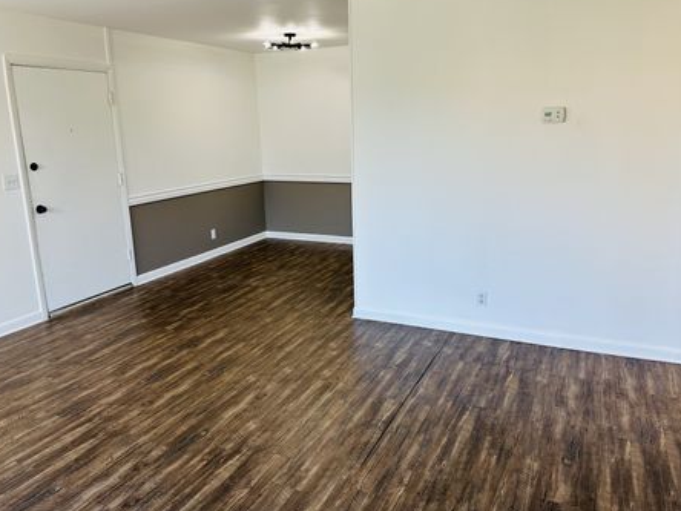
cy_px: 240
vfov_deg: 51.3
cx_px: 339
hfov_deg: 65.3
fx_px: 531
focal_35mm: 27
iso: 80
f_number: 1.78
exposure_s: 1/120
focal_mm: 6.86
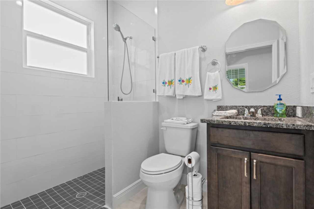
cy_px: 104
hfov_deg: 93.3
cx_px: 157
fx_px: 148
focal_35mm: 17
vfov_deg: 70.4
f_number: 8
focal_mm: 17
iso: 100
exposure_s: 1/4
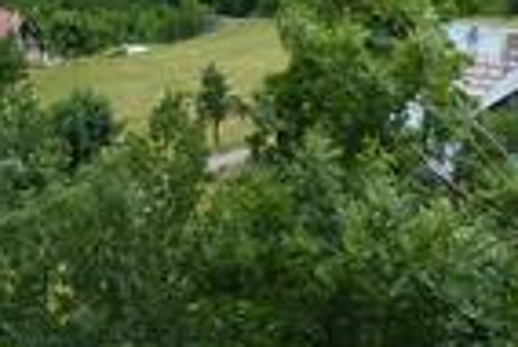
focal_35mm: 146
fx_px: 2103
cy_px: -387
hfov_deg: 13.4
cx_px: -193
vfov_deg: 8.8
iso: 80
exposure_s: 1/160
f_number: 4
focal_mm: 4.1
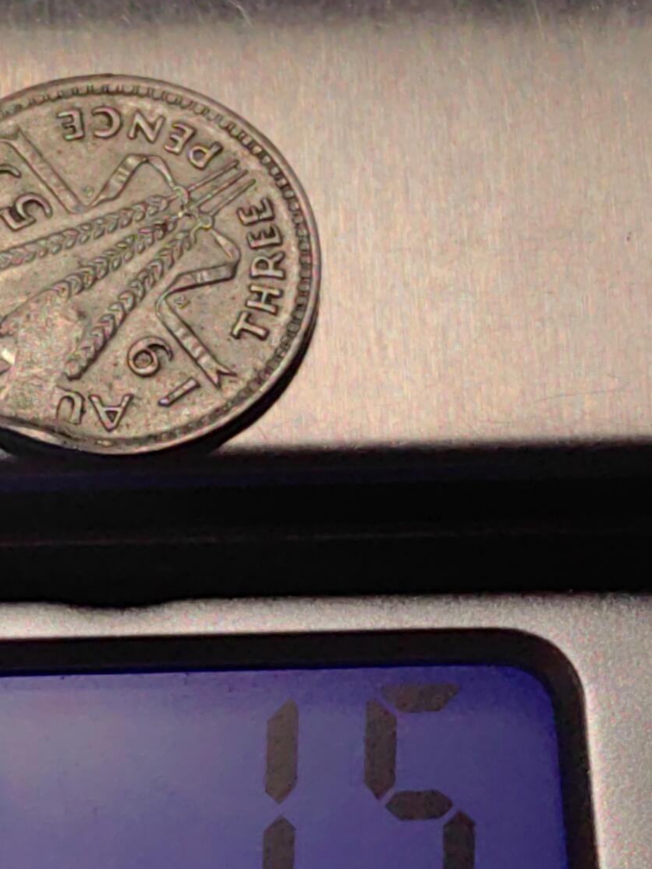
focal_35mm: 161
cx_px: 152
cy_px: 554
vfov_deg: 12.3
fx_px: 4042
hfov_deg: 9.2
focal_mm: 5.75
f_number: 2
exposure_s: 1/1362
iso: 50
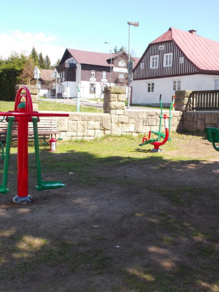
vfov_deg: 47.9
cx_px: 116
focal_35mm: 39
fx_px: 329
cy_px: 145
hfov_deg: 36.8
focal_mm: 4.1
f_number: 3.3
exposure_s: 1/250
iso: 80
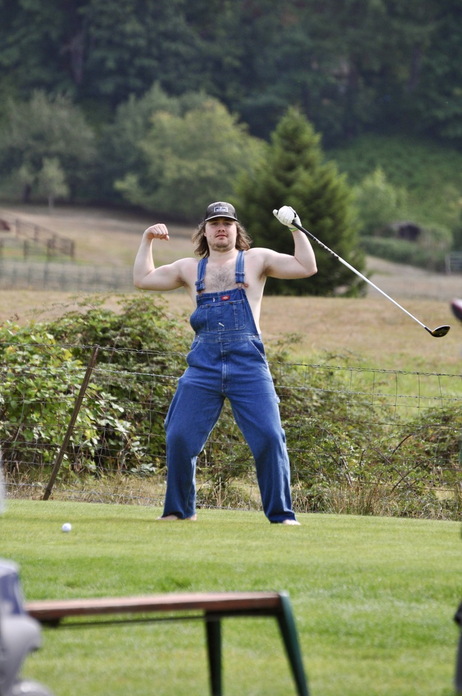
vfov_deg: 6.3
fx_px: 6368
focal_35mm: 330
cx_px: 231
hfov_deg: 4.2
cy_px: 348
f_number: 5.3
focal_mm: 220
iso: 400
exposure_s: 1/1000
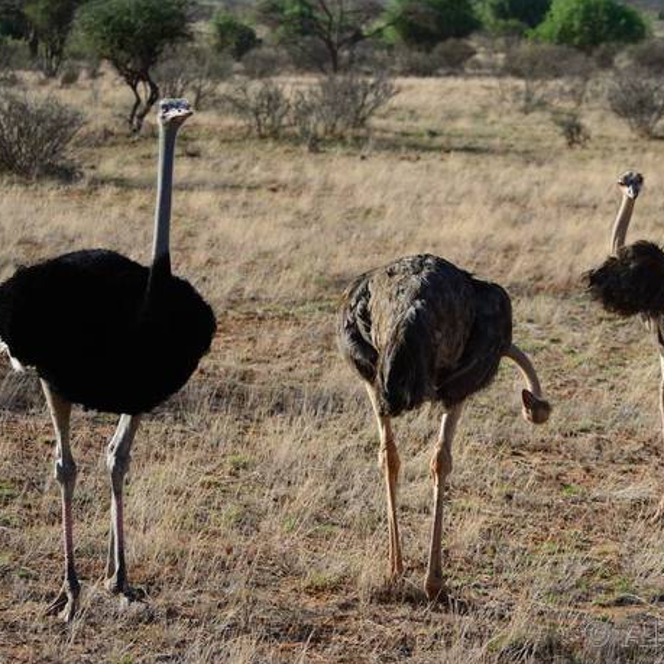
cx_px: 415
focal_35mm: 155
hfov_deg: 11.3
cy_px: 333
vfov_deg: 11.3
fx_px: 3364
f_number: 4.5
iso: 100
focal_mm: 80
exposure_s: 1/500
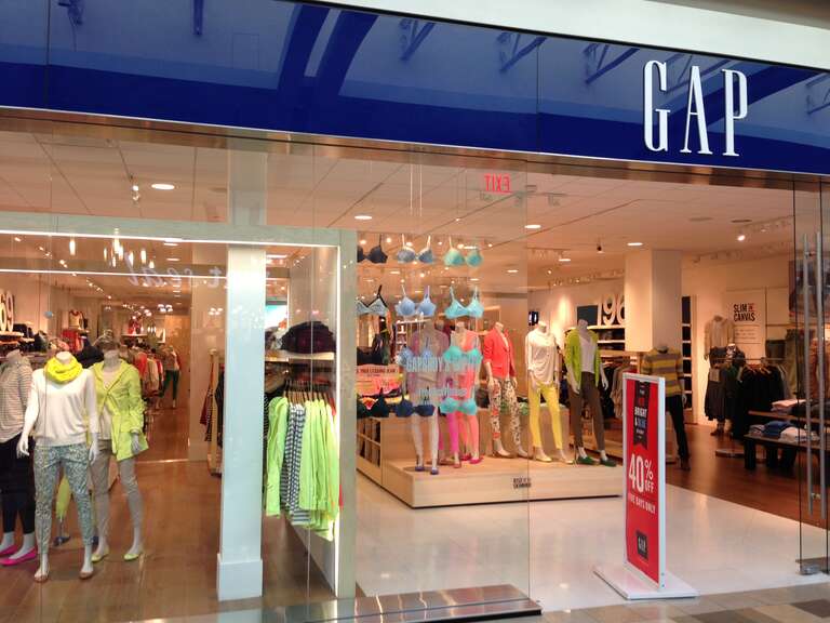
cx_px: 415
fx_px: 791
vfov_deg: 42.9
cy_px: 312
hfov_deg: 55.4
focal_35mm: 33
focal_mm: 4.13
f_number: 2.4
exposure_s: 1/30
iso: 64
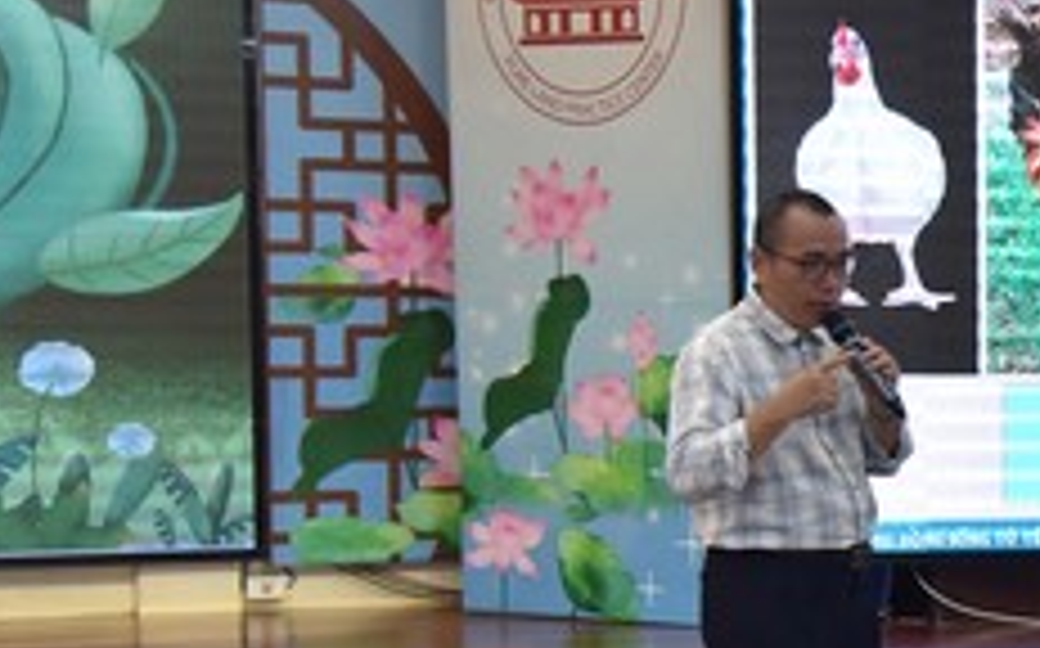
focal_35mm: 115
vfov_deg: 11.3
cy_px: 495
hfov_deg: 17.0
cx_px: 1364
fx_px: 3257
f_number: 5
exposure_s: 1/125
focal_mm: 40
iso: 2000
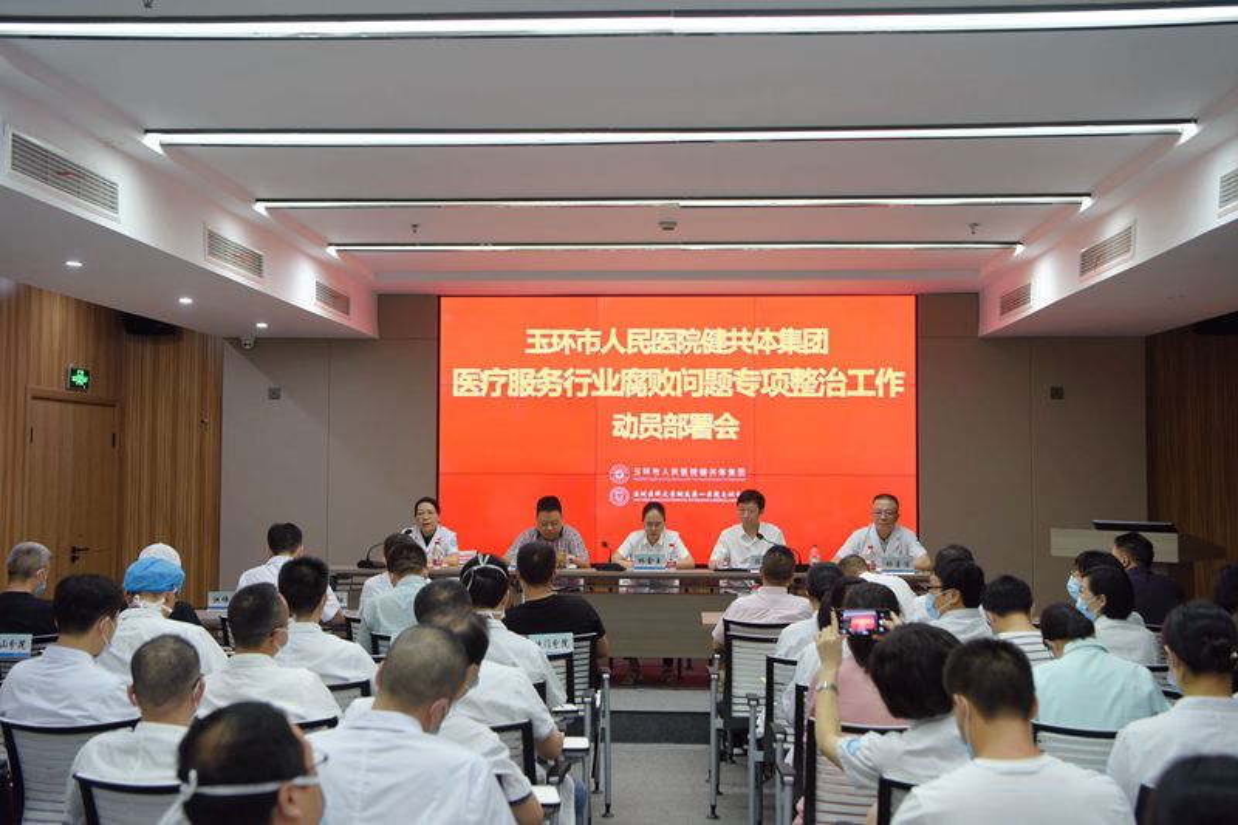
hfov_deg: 46.4
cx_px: 619
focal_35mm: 42
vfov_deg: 31.9
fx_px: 1444
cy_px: 412
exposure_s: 1/60
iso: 800
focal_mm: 42
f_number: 4
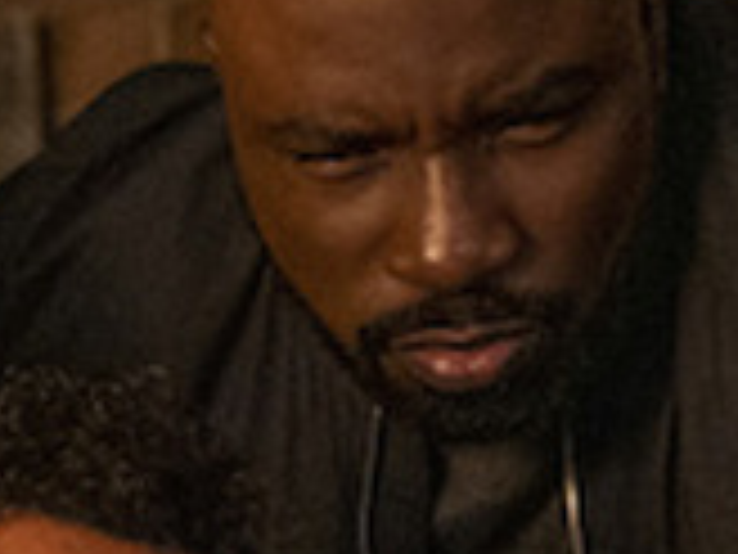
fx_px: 5351
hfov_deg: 7.8
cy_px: 851
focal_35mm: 251
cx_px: -184
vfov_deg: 5.9
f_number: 3.2
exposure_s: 1/60
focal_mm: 36.5
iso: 3200
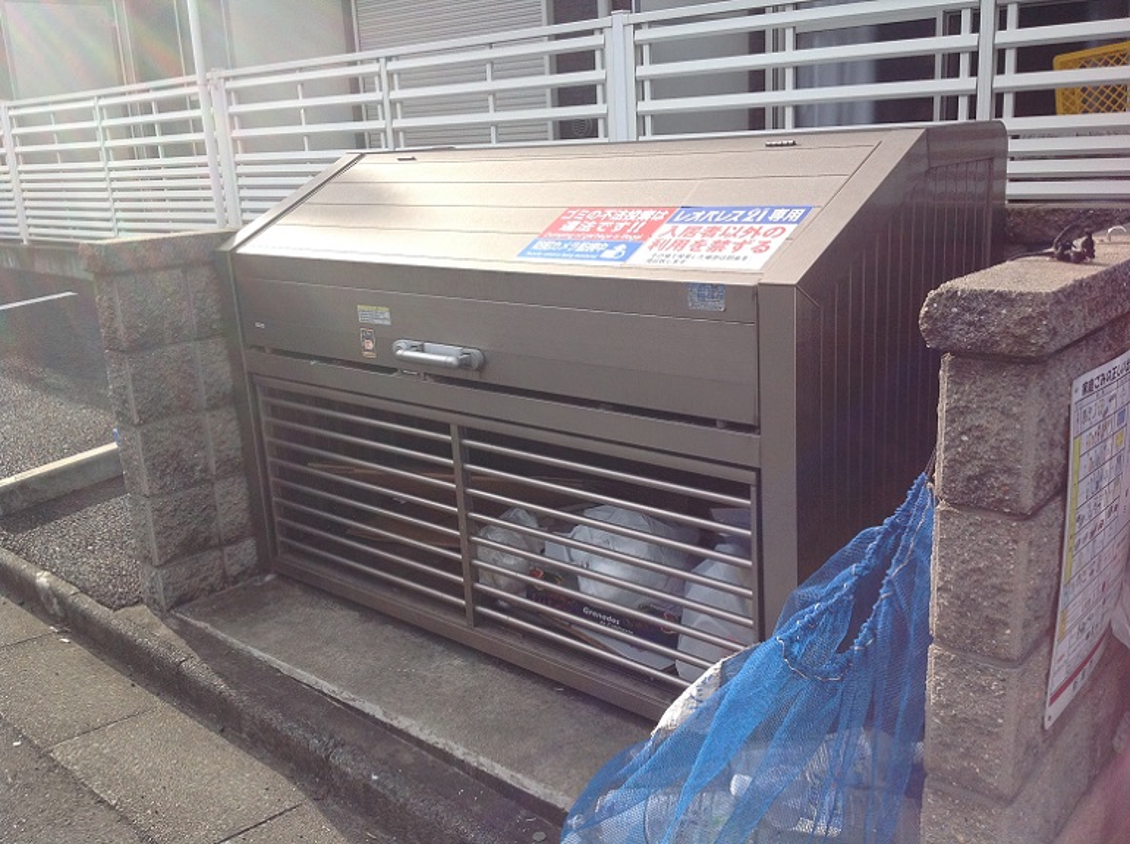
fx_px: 1141
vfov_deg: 40.6
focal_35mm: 35
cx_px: 565
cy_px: 422
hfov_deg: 52.7
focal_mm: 4.28
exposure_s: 1/687
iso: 50
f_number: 2.4
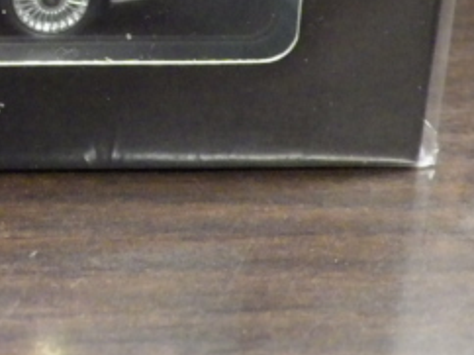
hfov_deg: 20.0
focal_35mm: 90
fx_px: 1231
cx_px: -141
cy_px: -112
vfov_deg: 15.6
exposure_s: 1/25
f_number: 3.4
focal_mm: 6.2
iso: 1250
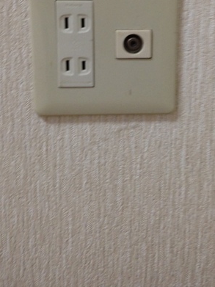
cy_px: 56
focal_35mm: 54
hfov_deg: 27.0
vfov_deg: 34.4
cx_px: 116
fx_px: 447
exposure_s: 1/20
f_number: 2.4
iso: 100
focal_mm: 4.12
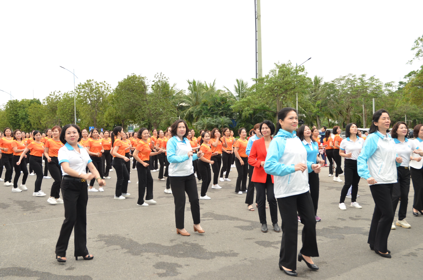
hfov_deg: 53.2
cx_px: 212
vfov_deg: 36.7
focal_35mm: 36
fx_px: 422
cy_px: 140
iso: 400
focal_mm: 24
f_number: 5
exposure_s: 1/100
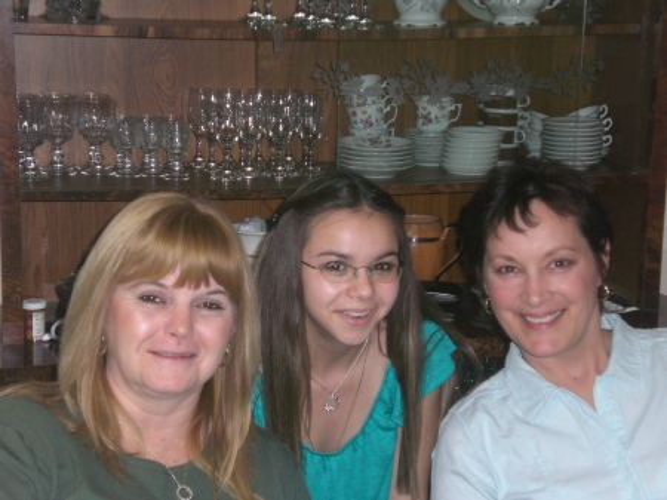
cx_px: 334
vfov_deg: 19.6
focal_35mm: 75
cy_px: 250
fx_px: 1444
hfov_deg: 26.0
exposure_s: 1/60
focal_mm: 12.47
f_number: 4.5
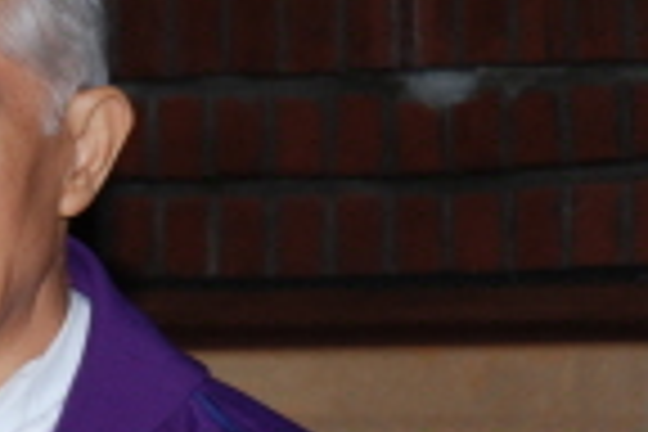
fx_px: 9215
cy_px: 292
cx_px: -94
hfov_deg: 4.0
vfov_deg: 2.7
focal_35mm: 512
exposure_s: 1/60
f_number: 7.1
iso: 200
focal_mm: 70
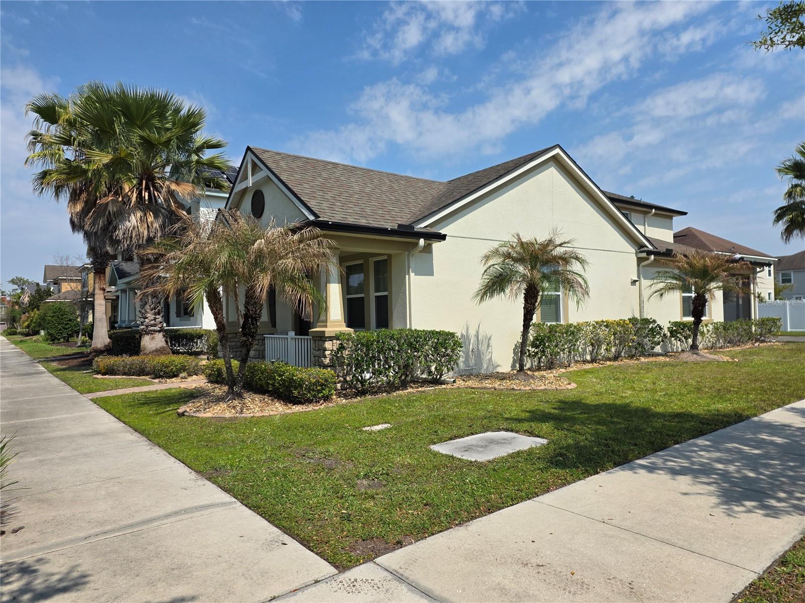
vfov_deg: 58.9
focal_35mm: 23
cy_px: 302
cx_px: 402
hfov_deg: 73.9
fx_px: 535
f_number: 1.7
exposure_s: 1/7944
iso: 64
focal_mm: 6.3
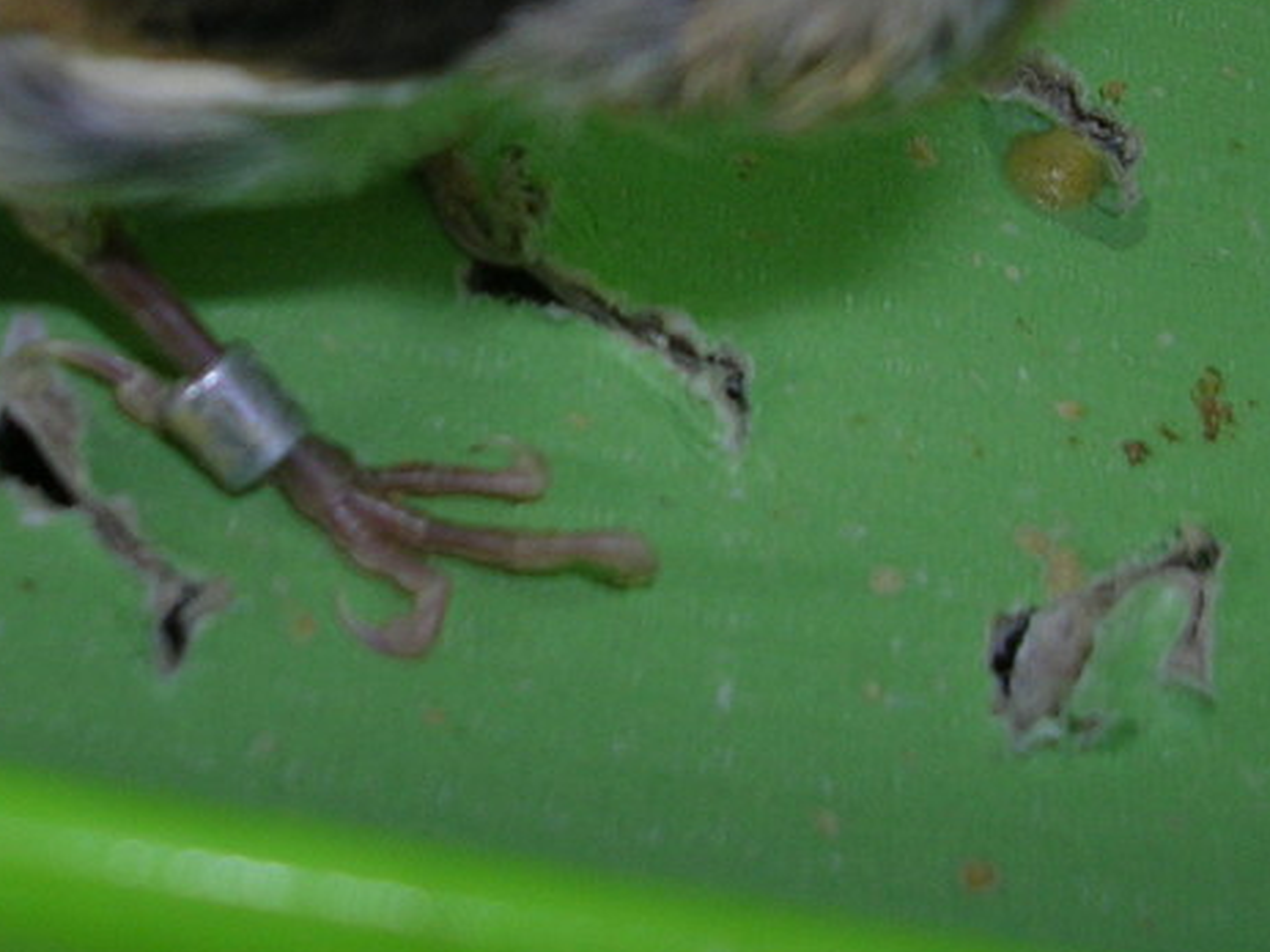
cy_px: -82
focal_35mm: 84
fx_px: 3081
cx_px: 357
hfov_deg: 23.1
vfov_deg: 17.0
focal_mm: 5.8
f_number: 2.8
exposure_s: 1/60.1
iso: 50
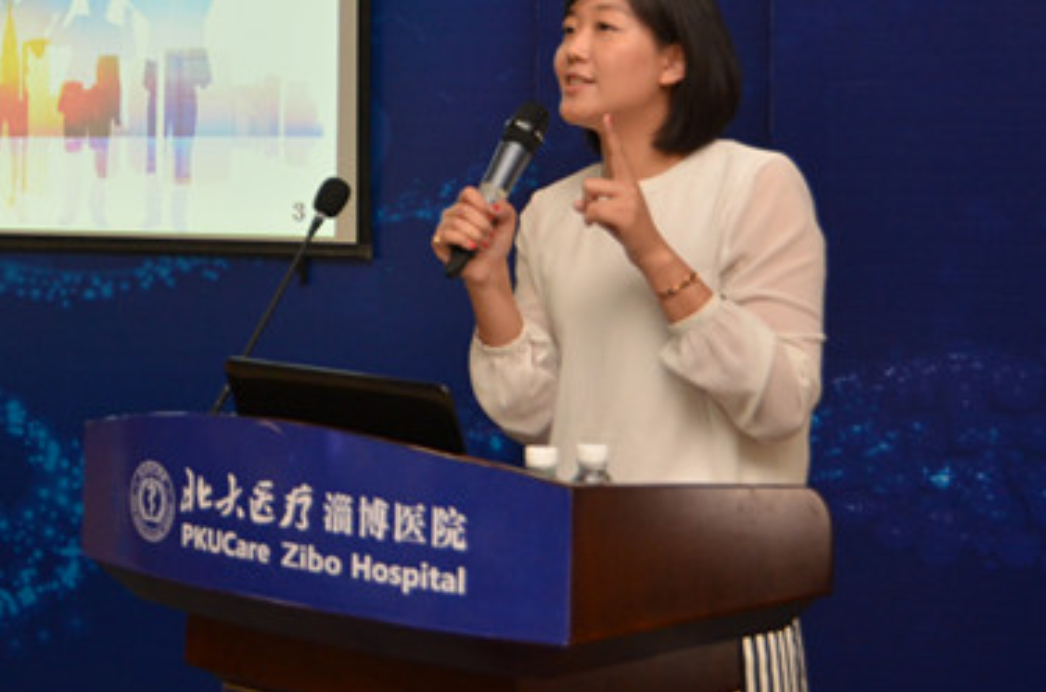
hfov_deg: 24.3
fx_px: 2407
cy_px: 68
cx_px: 267
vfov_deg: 16.2
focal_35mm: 83
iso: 800
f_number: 4.2
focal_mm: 26
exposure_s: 1/60
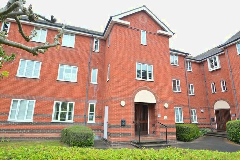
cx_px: 120
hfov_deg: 81.2
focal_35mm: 21
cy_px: 80
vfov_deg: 59.4
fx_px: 140
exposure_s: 1/60
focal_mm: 14
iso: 100
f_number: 4
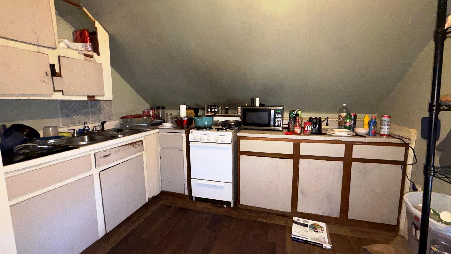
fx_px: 191
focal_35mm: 16
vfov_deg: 67.1
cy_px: 124
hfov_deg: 99.4
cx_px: 229
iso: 400
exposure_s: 1/60
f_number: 2.2
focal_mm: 2.22
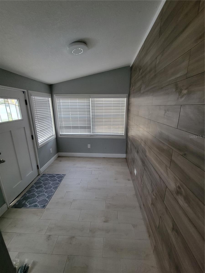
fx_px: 103
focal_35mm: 13
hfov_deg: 89.9
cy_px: 136
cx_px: 102
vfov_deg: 106.2
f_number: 2.2
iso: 500
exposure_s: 1/30
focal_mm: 2.2
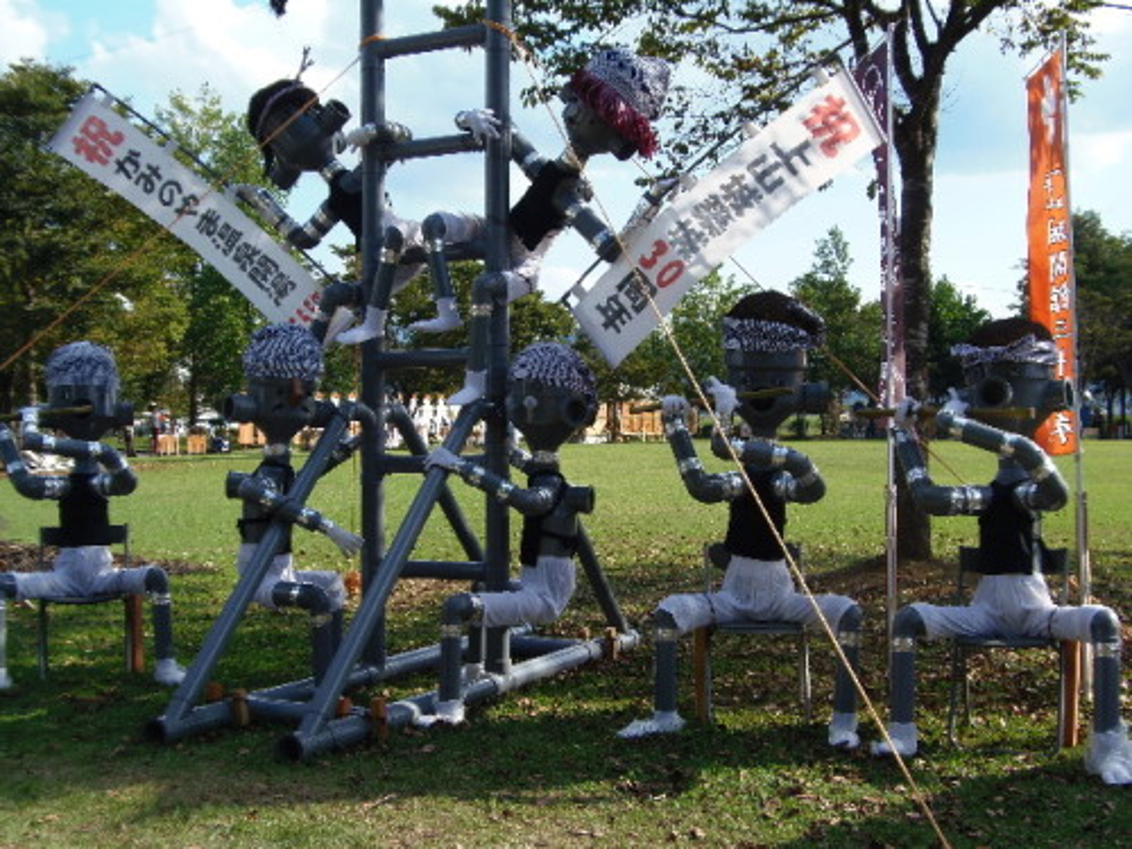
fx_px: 1373
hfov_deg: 44.8
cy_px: 424
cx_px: 566
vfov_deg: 34.3
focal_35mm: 42
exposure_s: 1/320
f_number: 3.6
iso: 64
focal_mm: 7.8
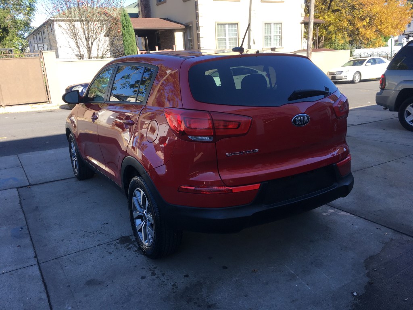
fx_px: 346
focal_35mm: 29
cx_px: 206
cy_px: 155
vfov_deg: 48.2
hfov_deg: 61.7
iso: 25
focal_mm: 4.15
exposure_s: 1/411
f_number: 2.2
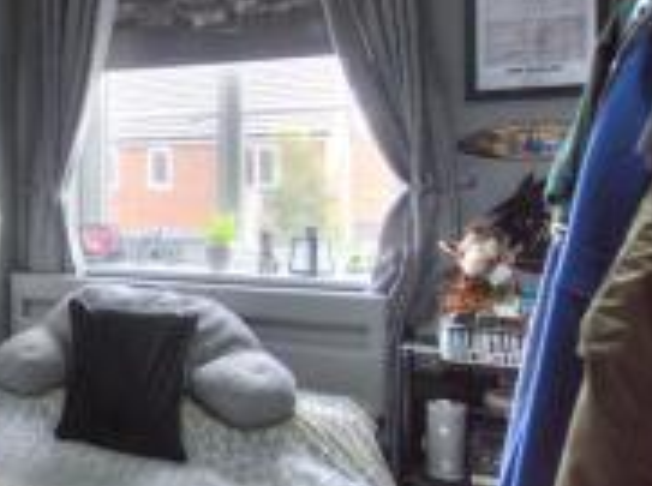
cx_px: -4
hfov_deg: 42.3
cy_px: 193
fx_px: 714
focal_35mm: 38
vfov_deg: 37.4
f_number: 3.5
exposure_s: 1/30
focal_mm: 10
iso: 400
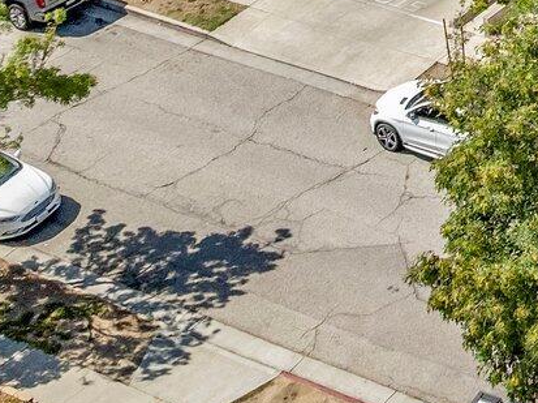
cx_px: 1043
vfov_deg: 11.0
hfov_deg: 14.2
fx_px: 1848
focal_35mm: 119
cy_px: -461
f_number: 2.8
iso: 400
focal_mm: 12.29
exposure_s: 1/4000
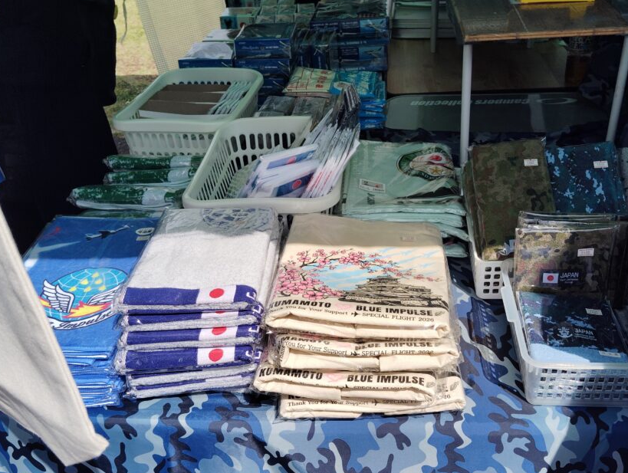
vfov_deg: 40.8
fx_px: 636
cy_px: 259
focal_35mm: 35
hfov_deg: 52.4
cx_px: 350
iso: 50
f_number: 1.8
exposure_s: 1/997
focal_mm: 4.22
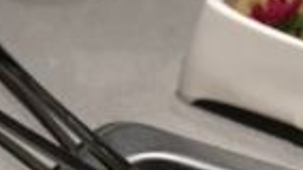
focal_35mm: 306
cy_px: 442
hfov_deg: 7.0
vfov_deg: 3.9
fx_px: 2459
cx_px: 340
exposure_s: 1/50
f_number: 2.8
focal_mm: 6.6
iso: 125
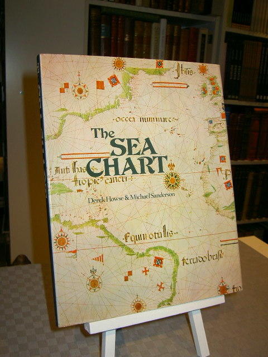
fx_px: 351
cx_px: 134
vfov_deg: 54.0
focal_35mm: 34
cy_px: 178
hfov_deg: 41.8
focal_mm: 5.6
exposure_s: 1/60
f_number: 2.8
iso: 100
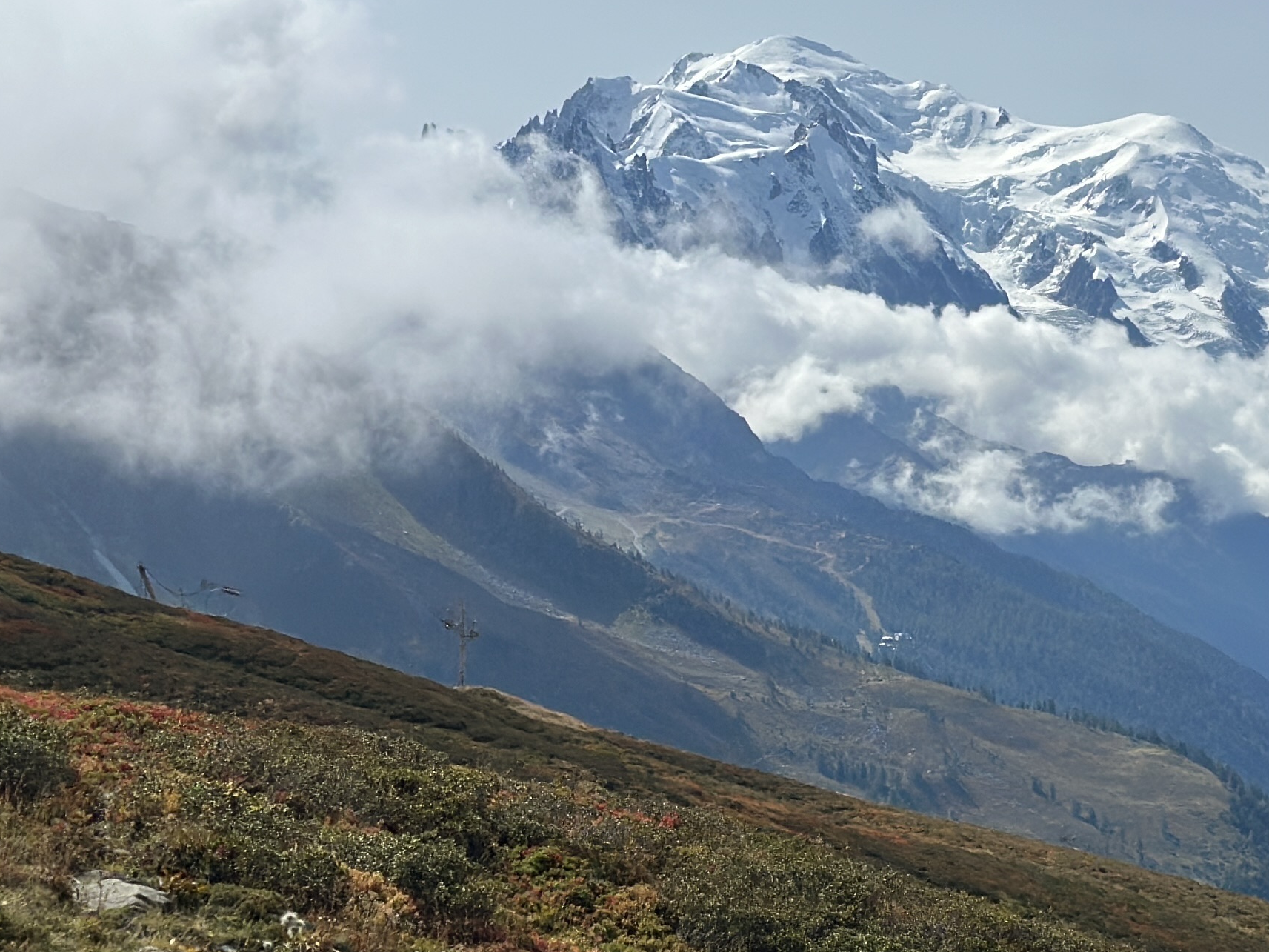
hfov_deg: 17.2
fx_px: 4143
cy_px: 521
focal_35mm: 113
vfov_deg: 13.1
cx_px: 1105
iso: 100
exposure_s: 1/13699
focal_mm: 6.86
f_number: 1.78
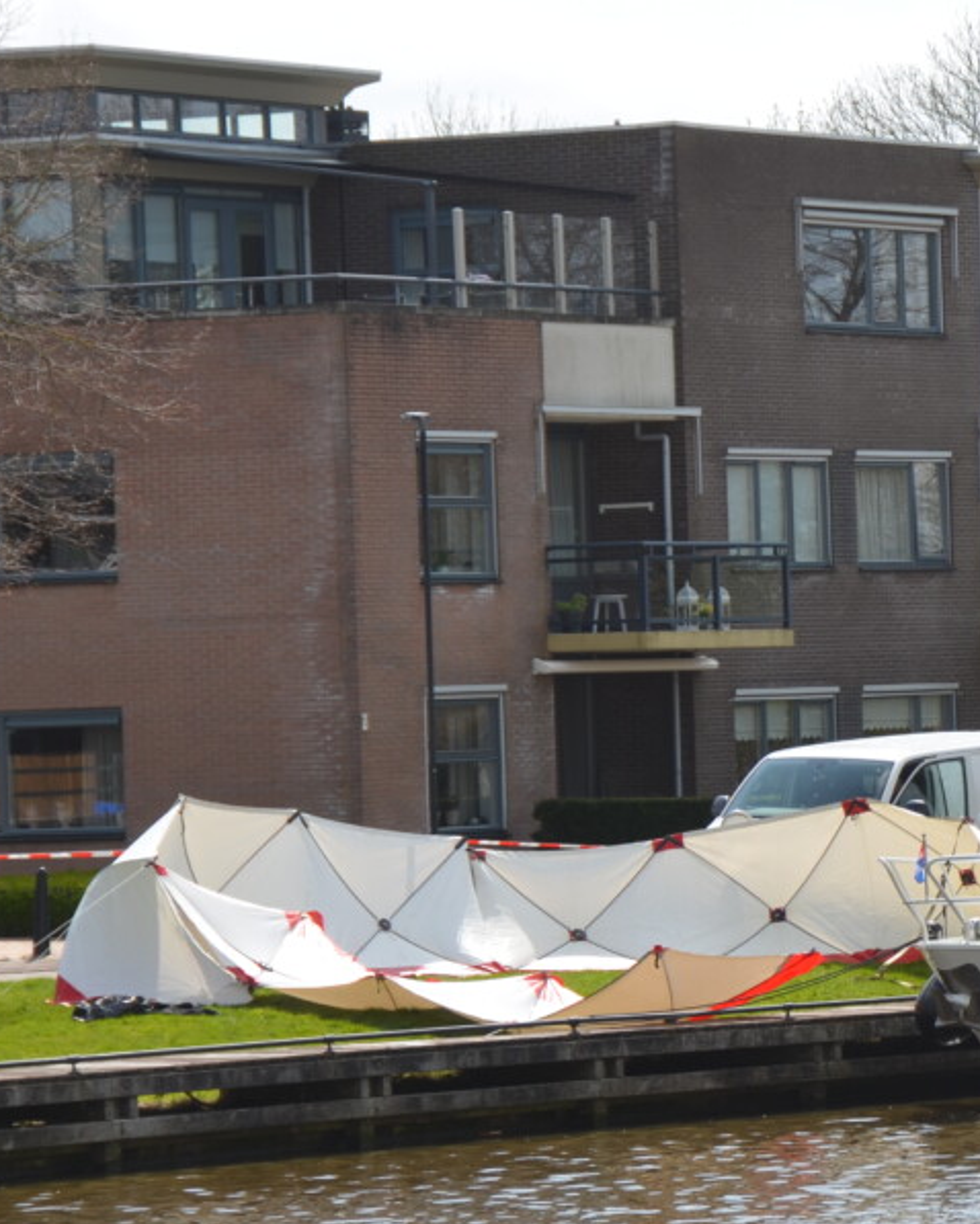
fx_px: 8733
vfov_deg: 8.0
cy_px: 619
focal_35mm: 241
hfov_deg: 6.4
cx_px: 1187
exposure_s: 1/320
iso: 100
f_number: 9
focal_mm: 80
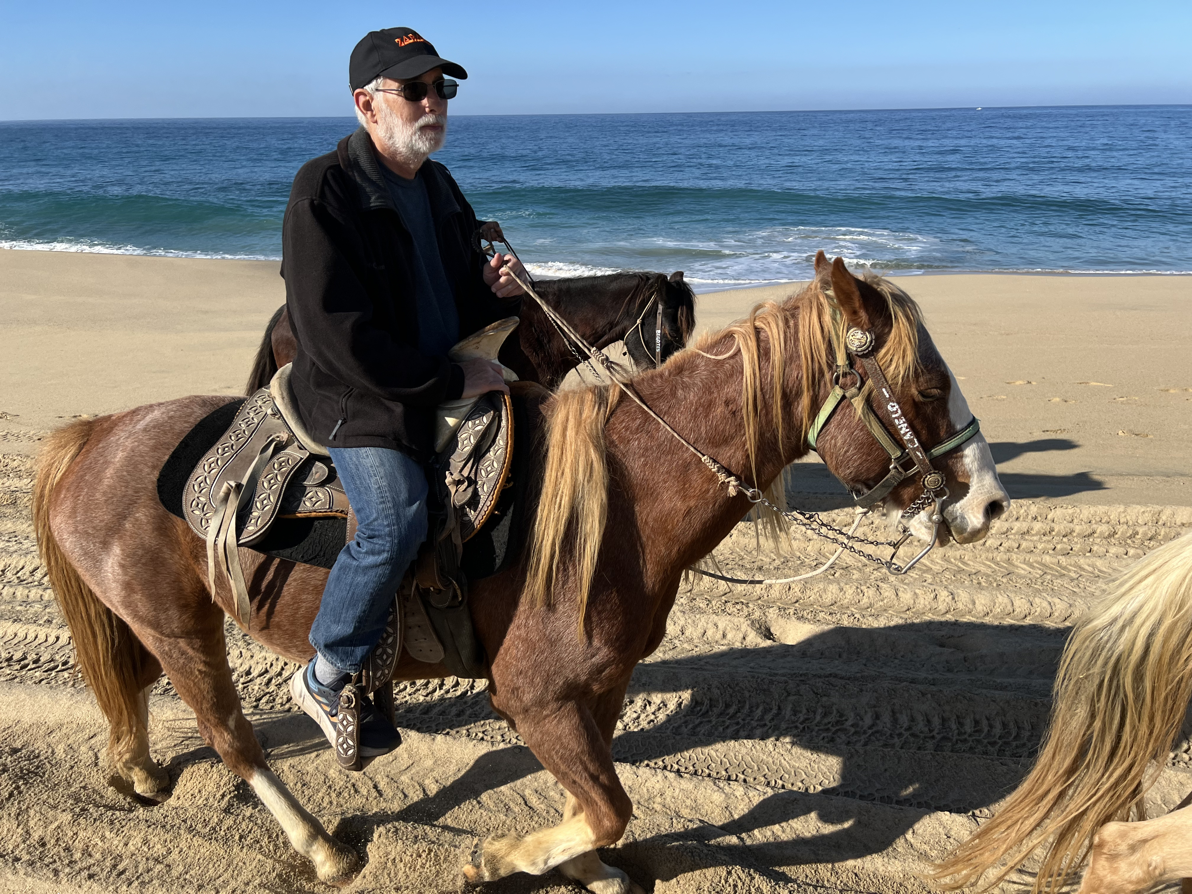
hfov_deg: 67.3
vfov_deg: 53.1
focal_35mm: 26
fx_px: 895
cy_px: 447
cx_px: 596
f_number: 1.5
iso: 50
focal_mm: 5.7
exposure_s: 1/3704
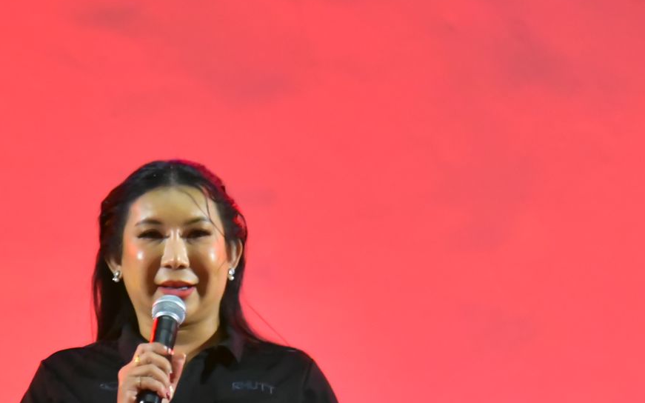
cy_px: 526
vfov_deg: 3.7
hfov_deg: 5.9
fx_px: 6274
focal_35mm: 357
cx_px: -107
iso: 6400
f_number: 5.6
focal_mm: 122
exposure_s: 1/160
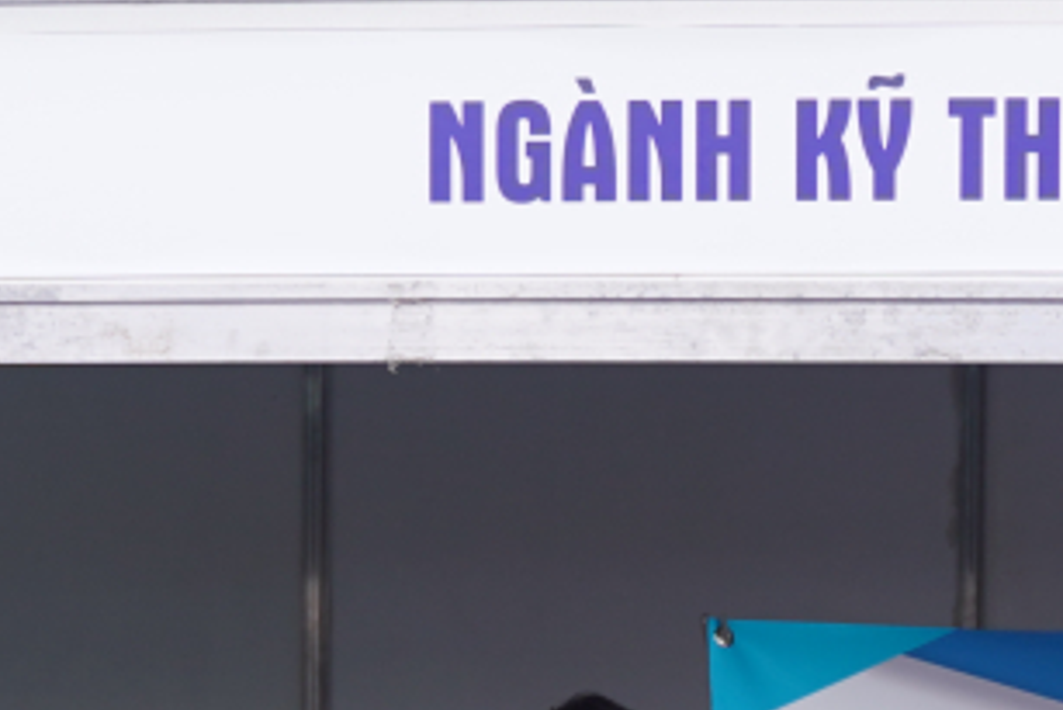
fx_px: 4136
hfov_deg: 14.4
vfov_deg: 9.5
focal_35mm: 140
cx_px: 1105
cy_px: 1089
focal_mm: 28
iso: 200
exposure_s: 1/320
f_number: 2.8
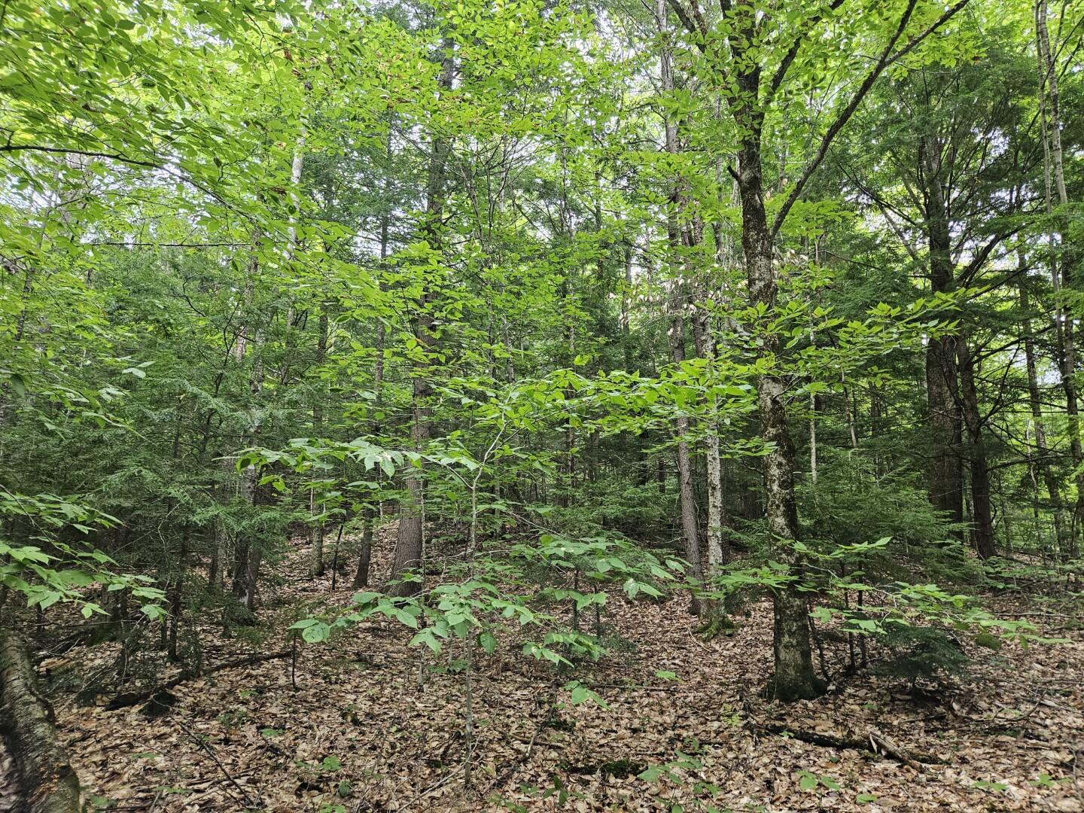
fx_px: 720
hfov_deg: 73.9
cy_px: 406
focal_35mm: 23
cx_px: 542
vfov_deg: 58.9
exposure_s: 1/170
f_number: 1.8
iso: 320
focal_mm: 5.4
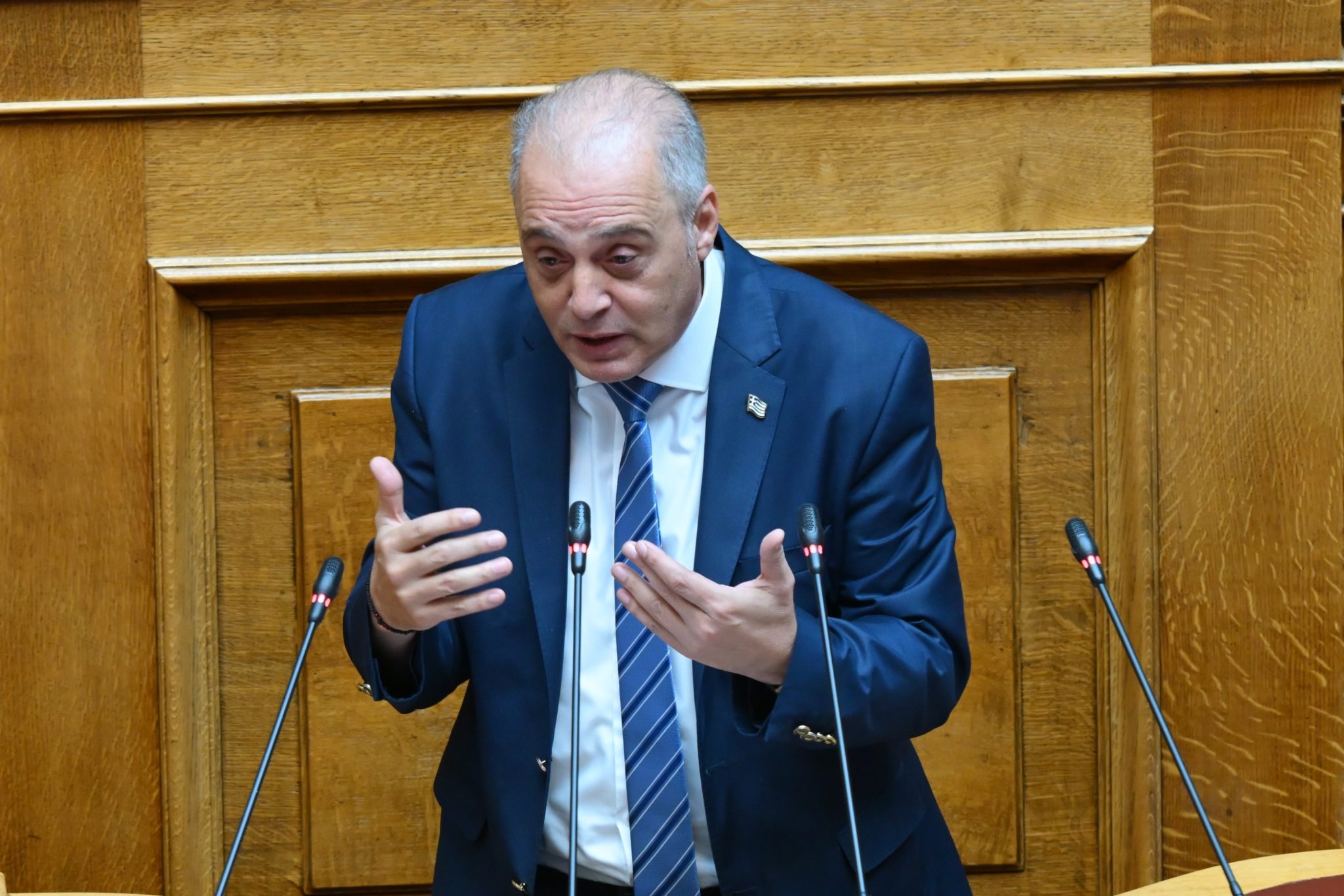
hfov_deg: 4.4
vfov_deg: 3.0
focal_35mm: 465
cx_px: 672
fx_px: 17357
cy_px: 448
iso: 5000
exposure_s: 1/250
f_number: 6.3
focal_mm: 310
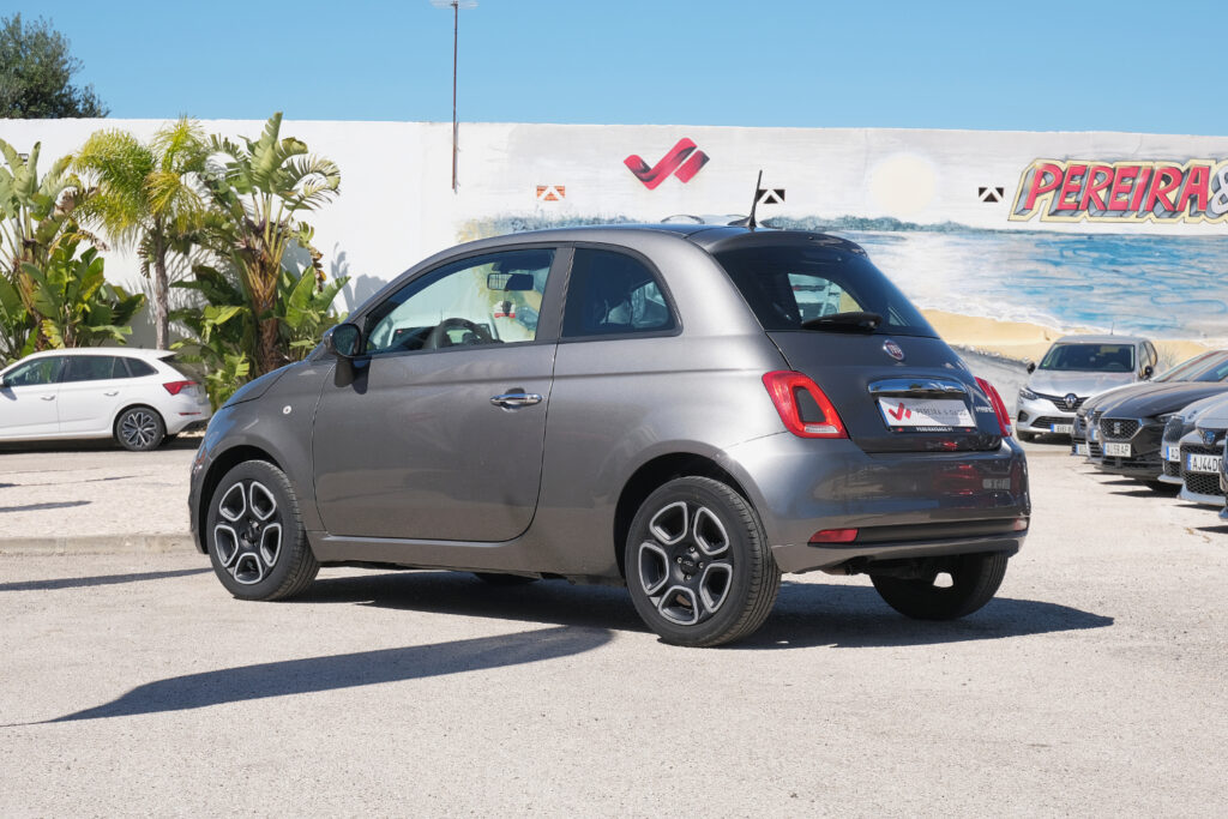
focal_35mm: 68
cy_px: 410
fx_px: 2320
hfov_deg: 29.7
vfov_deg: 20.0
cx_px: 614
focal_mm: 45
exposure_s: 1/250
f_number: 9
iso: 160
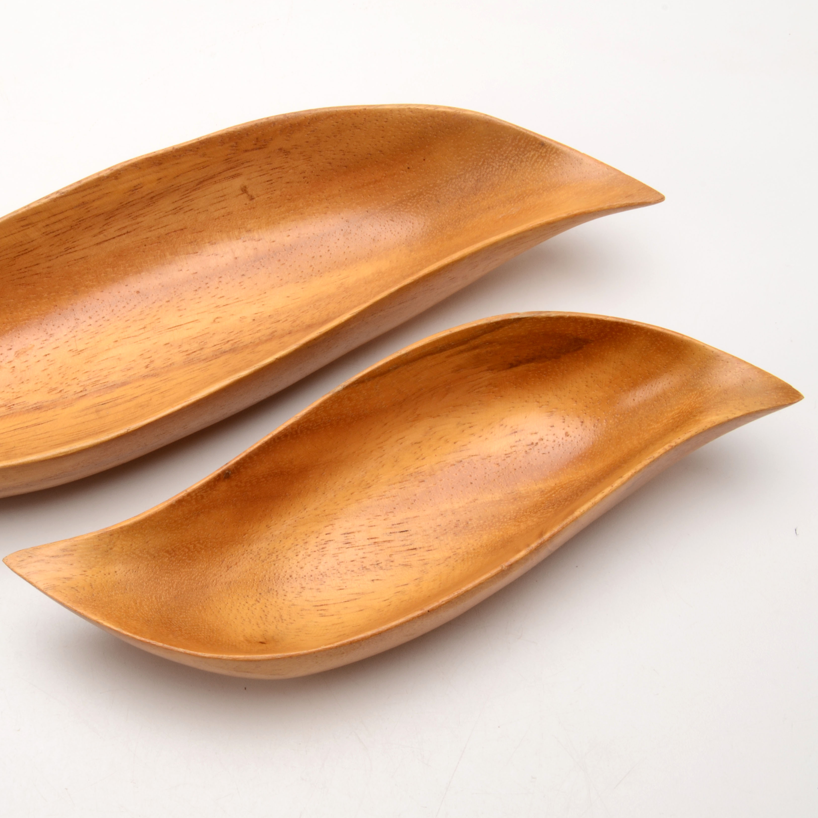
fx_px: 1595
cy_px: 409
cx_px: 207
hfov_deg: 28.4
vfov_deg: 28.8
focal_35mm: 60
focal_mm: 31
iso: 100
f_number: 22
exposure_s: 1/160
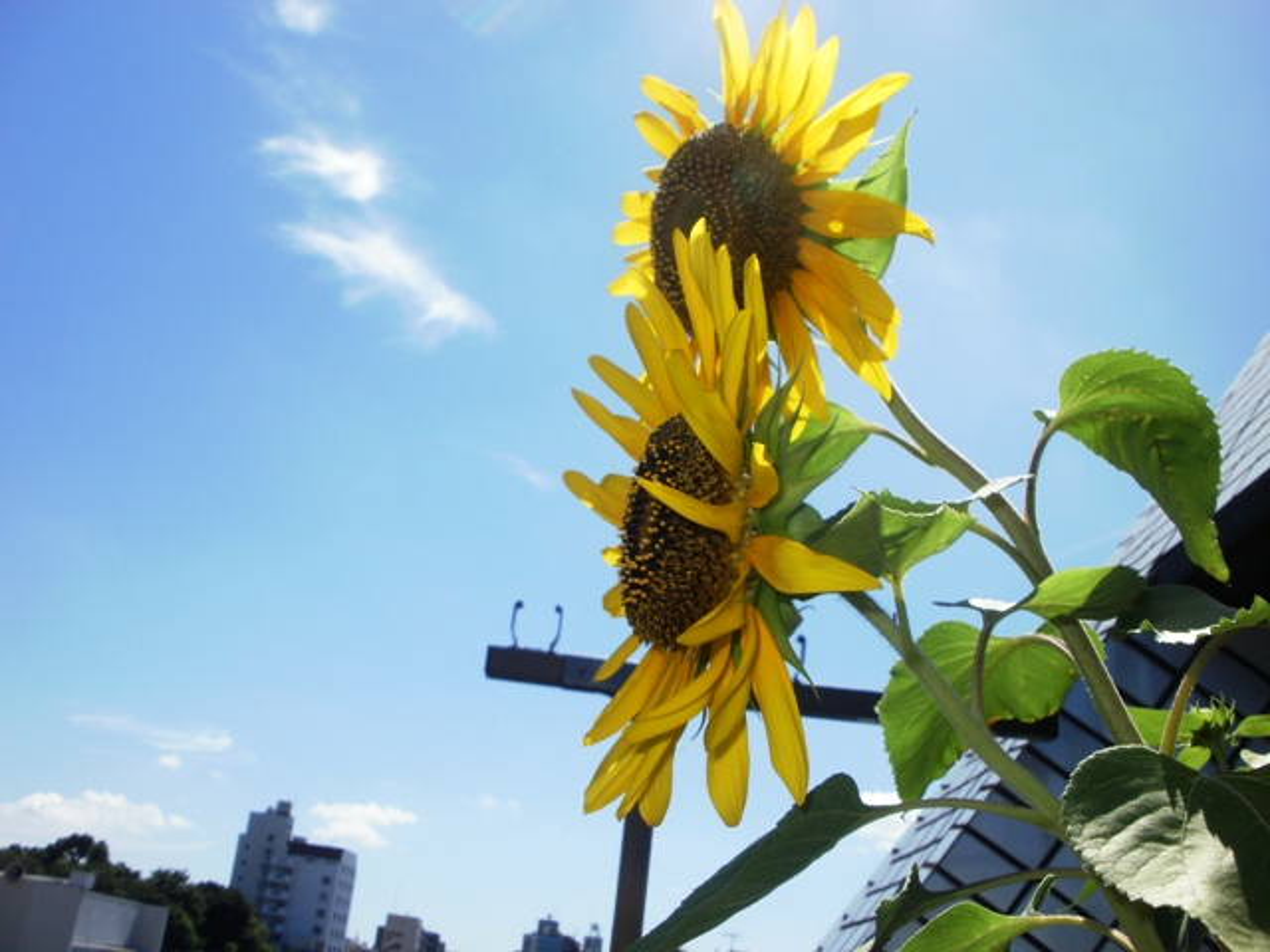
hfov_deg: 51.4
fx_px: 1321
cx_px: 635
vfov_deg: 39.7
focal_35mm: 36
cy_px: 476
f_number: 5.6
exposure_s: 1/500
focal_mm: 6.3
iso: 100
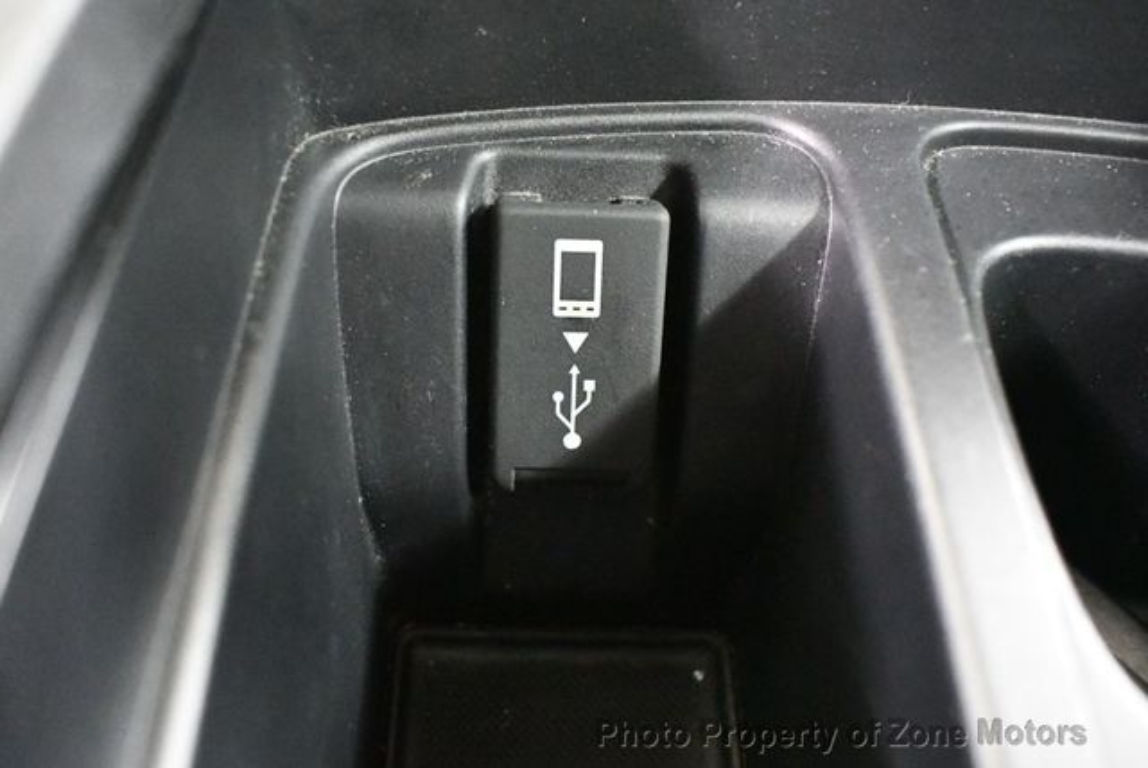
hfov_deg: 53.1
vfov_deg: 36.9
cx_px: 574
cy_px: 384
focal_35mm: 36
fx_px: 1149
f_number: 3.5
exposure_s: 1/30
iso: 12800
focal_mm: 18
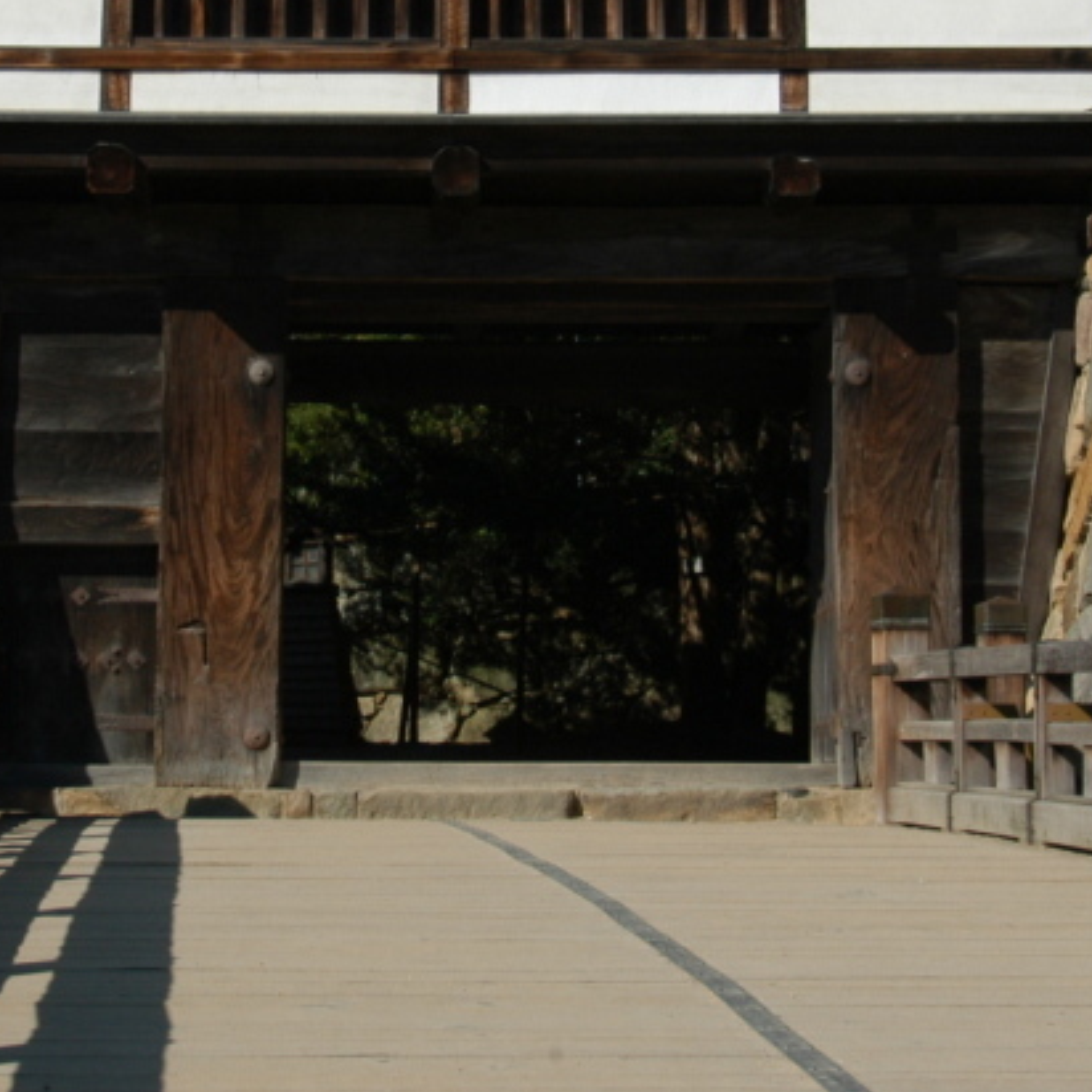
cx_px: 448
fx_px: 2712
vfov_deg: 22.5
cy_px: 253
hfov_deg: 22.7
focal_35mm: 76
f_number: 10
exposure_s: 1/400
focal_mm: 24
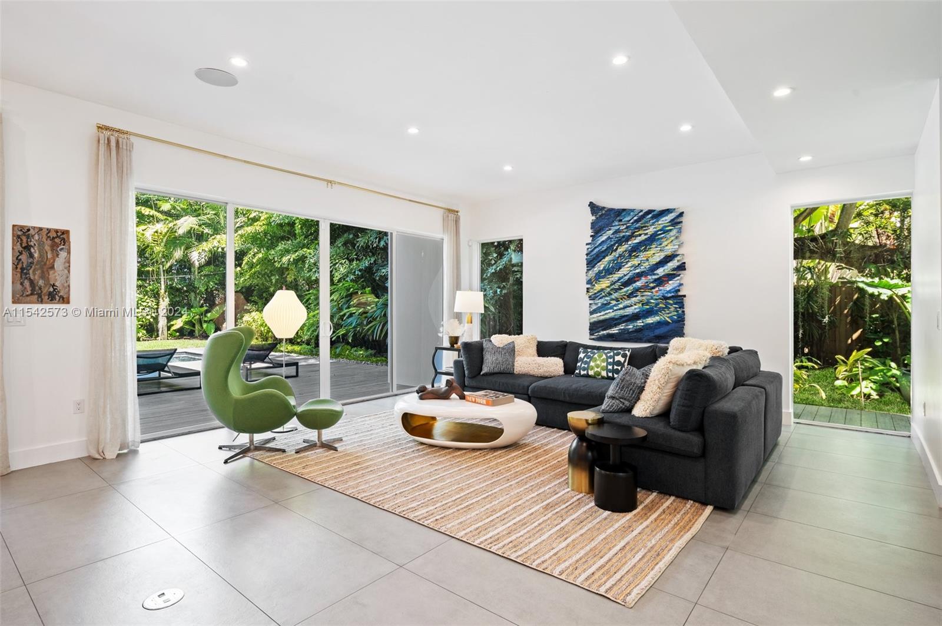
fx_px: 470
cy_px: 313
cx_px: 471
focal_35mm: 18
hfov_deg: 90.1
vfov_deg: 67.3
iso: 200
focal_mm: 18
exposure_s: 1/5
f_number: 8
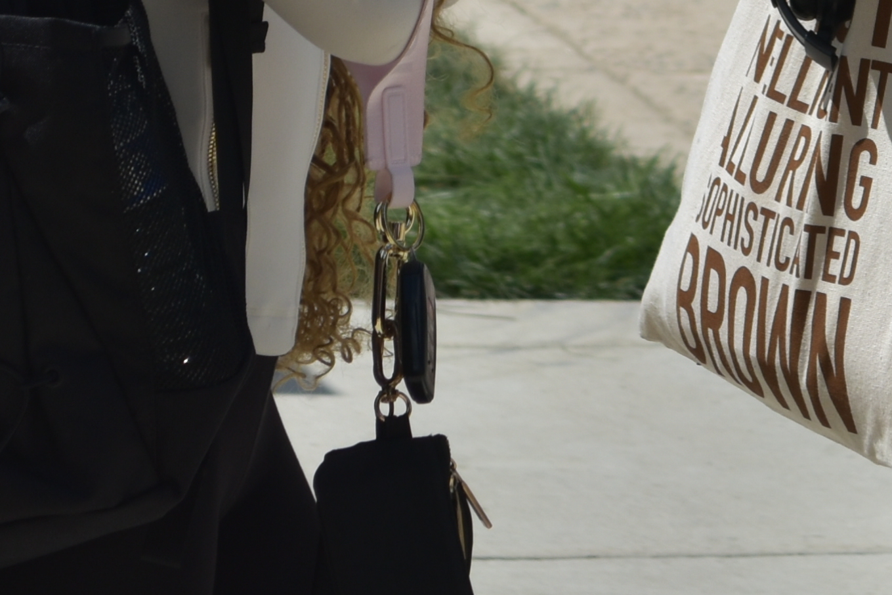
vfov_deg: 3.8
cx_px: 729
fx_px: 9024
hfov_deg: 5.7
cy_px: -331
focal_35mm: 364
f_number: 5.6
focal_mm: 55
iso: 100
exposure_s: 1/1000
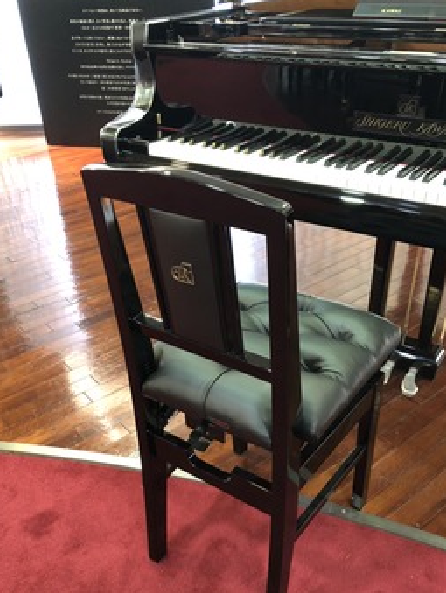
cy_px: 348
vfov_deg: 55.0
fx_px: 566
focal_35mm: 33
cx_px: 222
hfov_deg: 43.0
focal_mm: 4
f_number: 1.8
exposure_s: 1/7
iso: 80
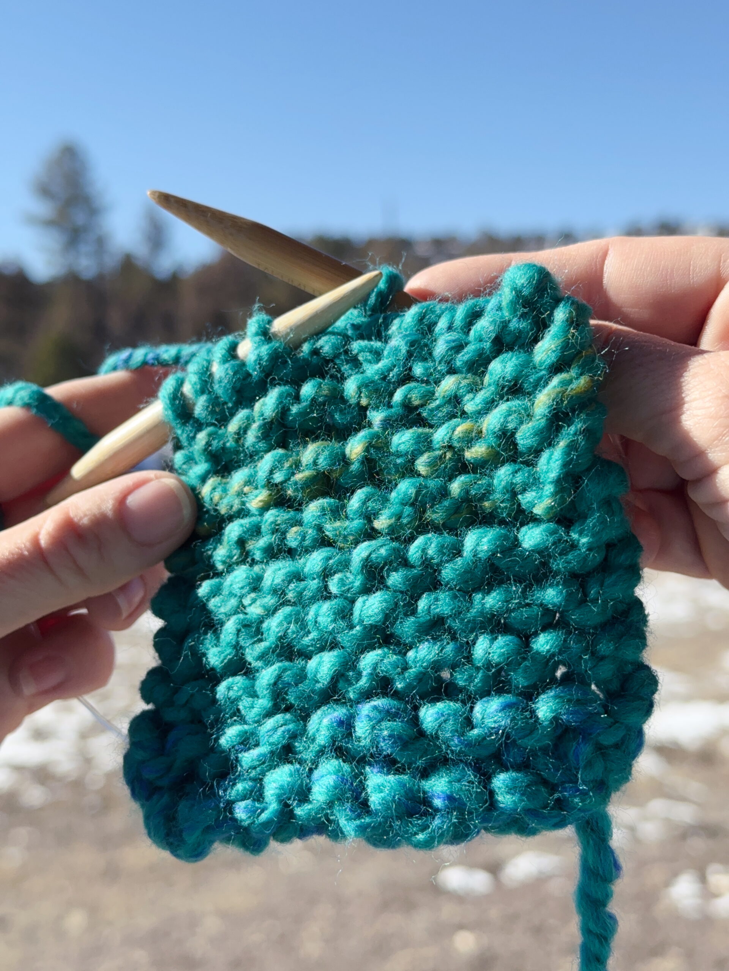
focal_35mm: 48
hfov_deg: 30.3
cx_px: 364
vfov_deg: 39.7
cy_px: 486
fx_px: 1348
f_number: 1.78
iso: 64
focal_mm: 6.76
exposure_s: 1/2959
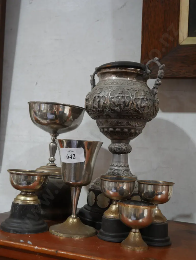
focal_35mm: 40
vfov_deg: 46.8
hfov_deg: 36.0
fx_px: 302
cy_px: 130
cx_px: 98
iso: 500
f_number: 4.5
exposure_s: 1/60
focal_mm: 20
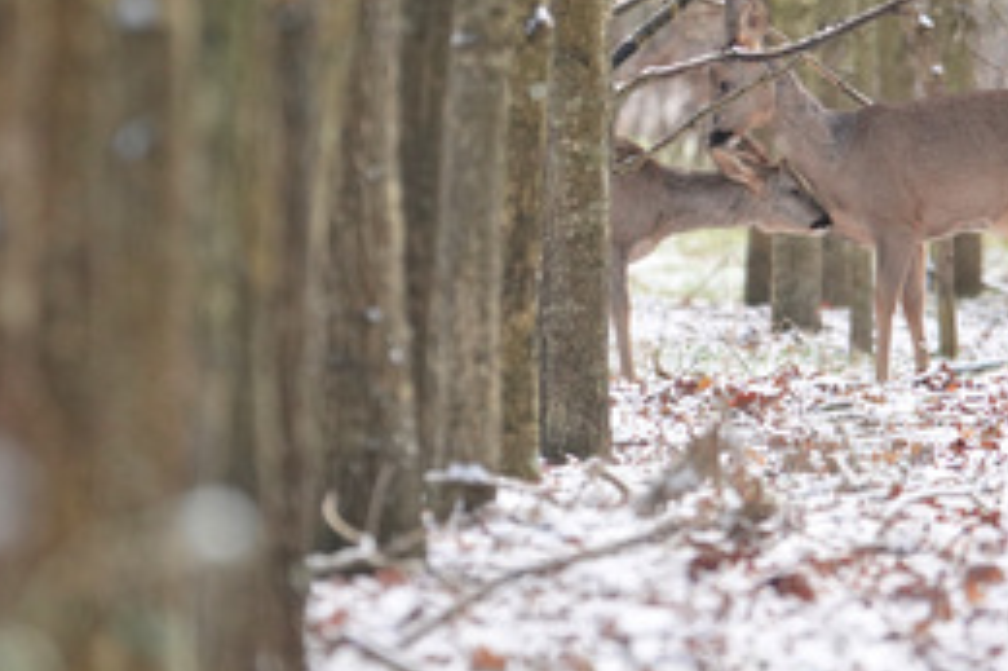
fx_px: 29660
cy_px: 258
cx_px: 527
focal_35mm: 1060
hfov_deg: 1.9
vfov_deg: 1.3
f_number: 4
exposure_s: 1/250
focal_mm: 219.76
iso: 640
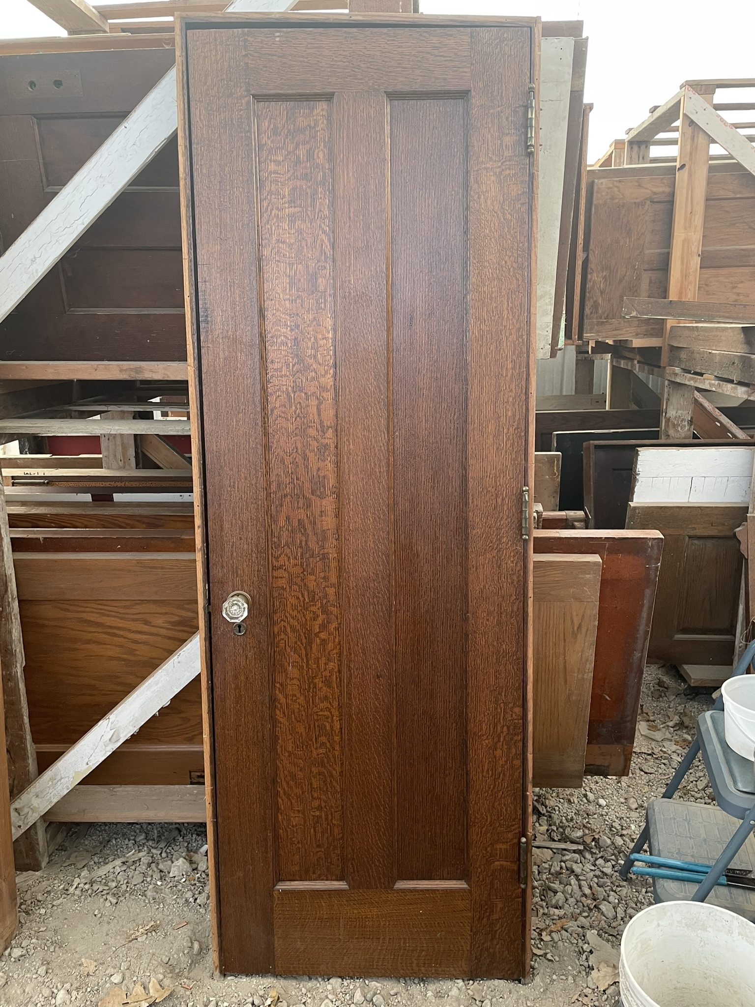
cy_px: 504
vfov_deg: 67.3
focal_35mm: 26
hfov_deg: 53.1
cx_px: 378
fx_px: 756
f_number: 1.6
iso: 125
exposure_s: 1/60
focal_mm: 4.2
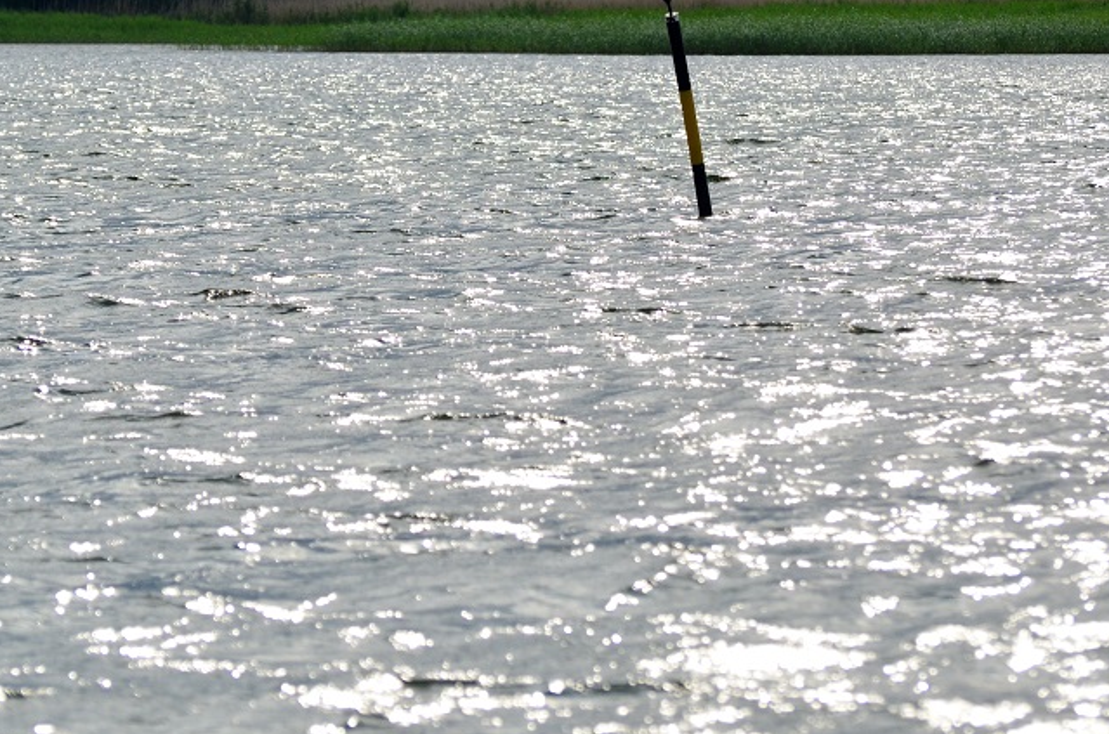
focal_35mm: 317
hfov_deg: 6.5
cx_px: 523
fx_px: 9737
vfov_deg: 4.3
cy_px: 178
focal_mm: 135
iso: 560
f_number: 4.8
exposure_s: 1/8000
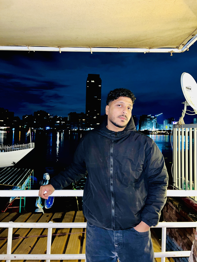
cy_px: 131
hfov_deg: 53.1
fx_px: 197
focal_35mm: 26
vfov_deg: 67.3
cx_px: 98
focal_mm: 5.1
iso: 125
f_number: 1.6
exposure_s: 1/4
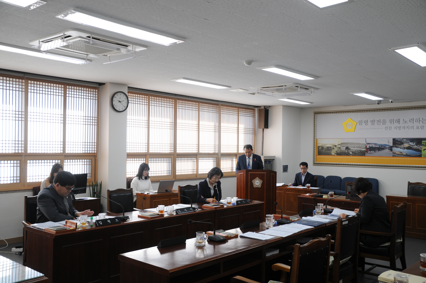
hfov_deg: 57.3
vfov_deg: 39.9
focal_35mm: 33
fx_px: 390
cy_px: 142
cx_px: 213
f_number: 4
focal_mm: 22
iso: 200
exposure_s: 1/60
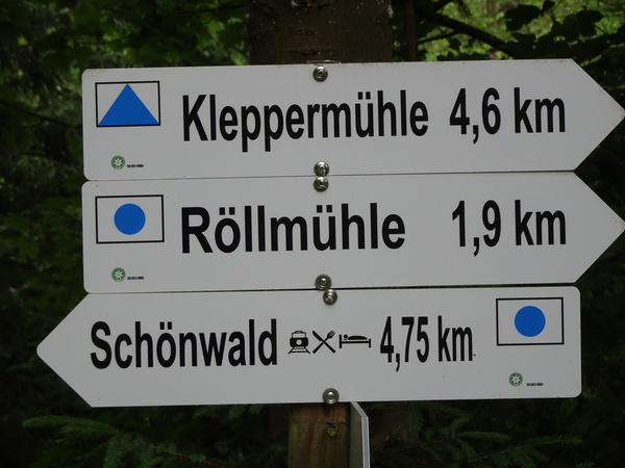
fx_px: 3124
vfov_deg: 8.6
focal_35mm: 173
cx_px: 312
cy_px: 234
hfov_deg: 11.4
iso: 400
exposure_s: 1/200
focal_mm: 29.57
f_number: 5.6
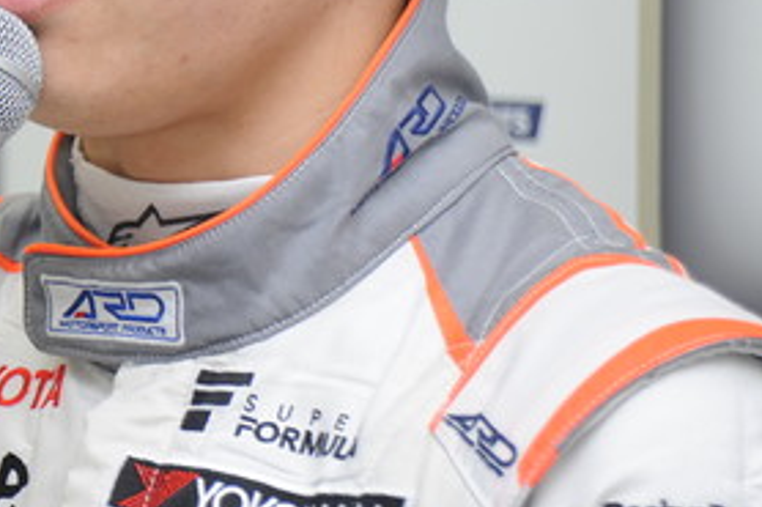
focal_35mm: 518
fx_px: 10957
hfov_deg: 4.0
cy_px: 5
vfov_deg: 2.6
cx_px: -19
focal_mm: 200
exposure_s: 1/125
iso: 800
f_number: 5.6
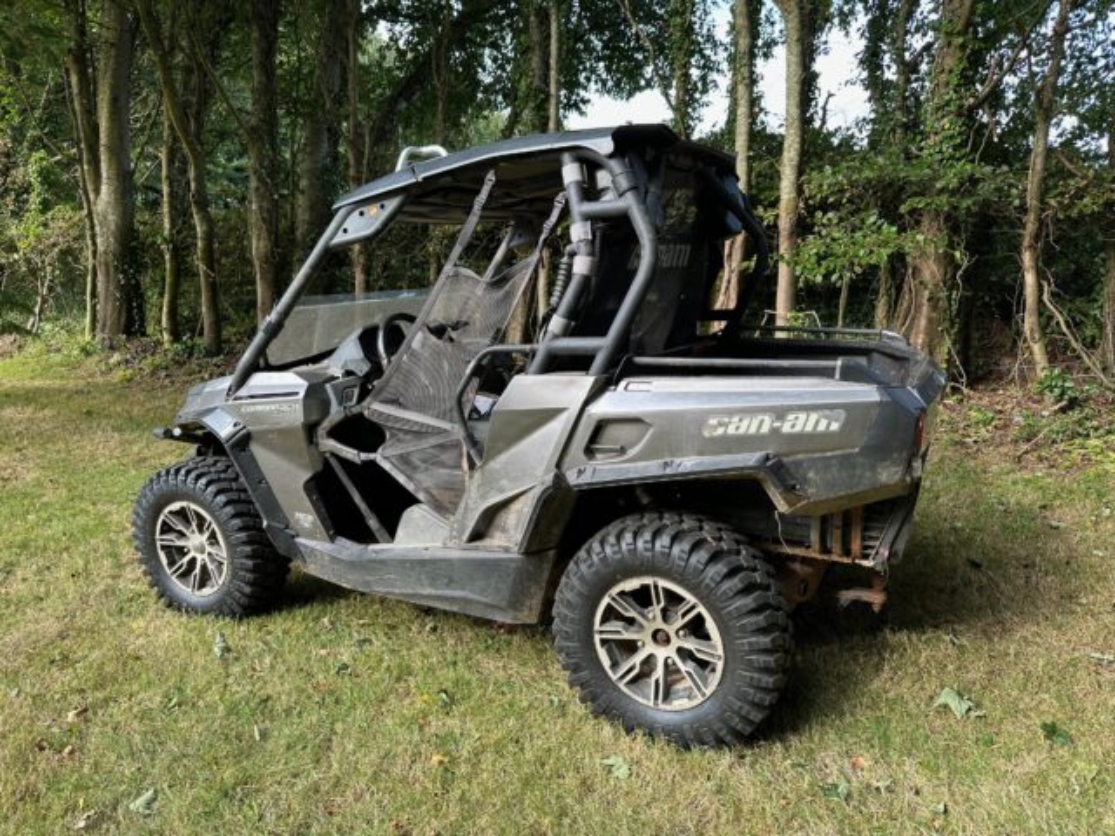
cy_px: 418
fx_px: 773
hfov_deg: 71.6
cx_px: 558
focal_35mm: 24
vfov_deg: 56.8
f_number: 1.78
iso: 64
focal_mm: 6.86
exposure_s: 1/221
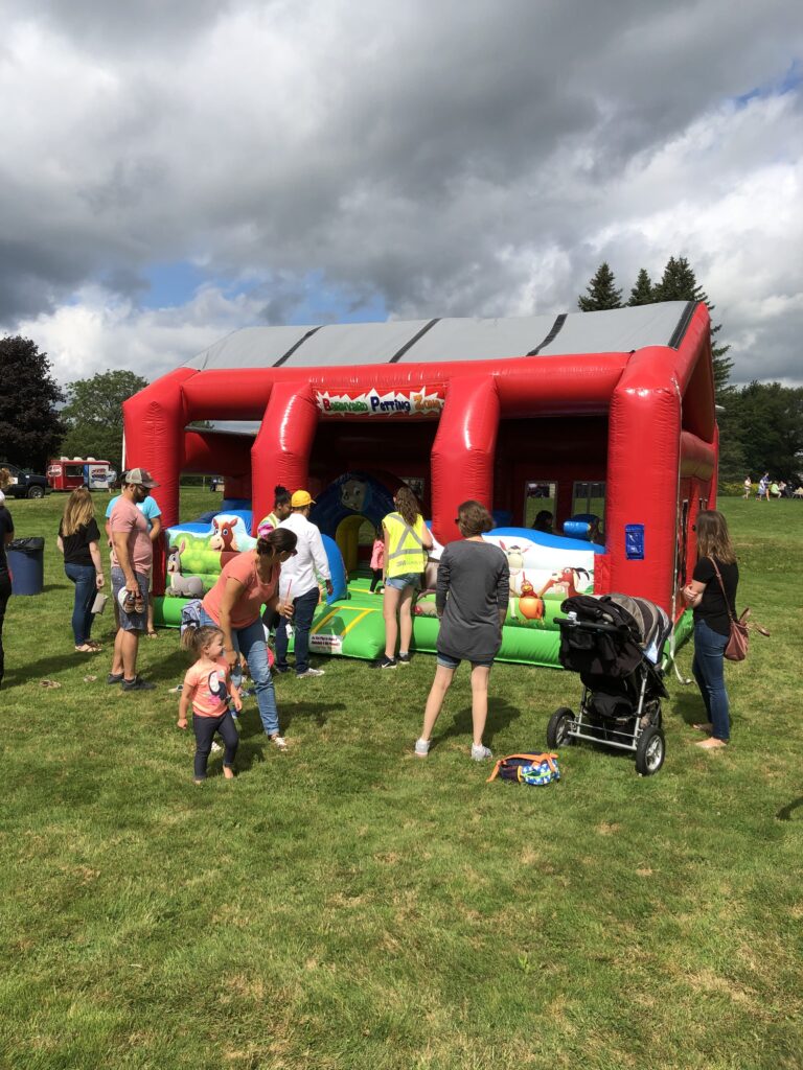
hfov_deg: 49.7
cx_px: 402
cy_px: 535
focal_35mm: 28
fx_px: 866
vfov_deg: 63.4
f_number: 1.8
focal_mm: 4
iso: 25
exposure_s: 1/2667
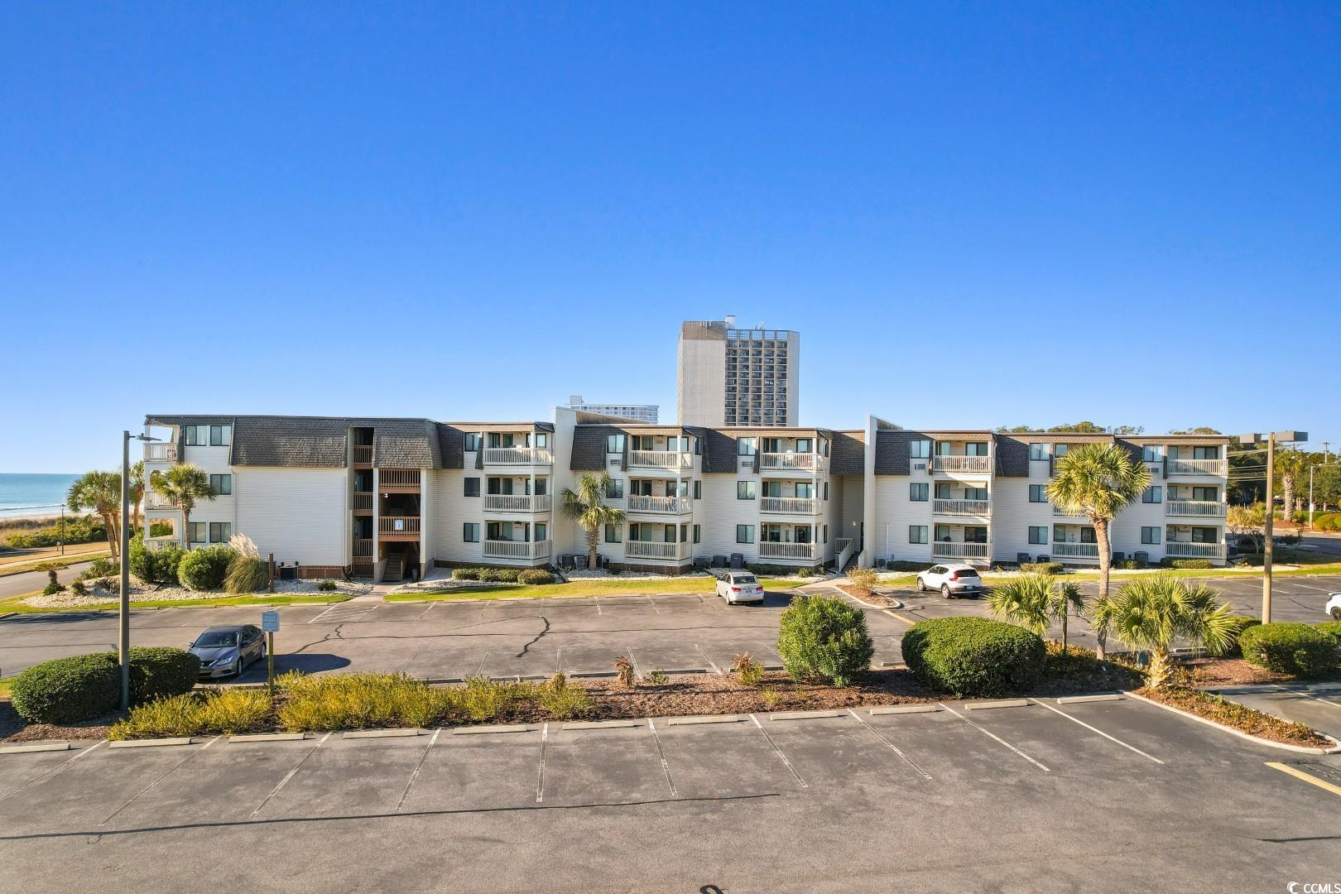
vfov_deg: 57.2
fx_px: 819
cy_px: 447
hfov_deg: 78.6
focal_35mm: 22
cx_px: 670
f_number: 2.8
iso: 120
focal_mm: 8.38
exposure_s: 1/240
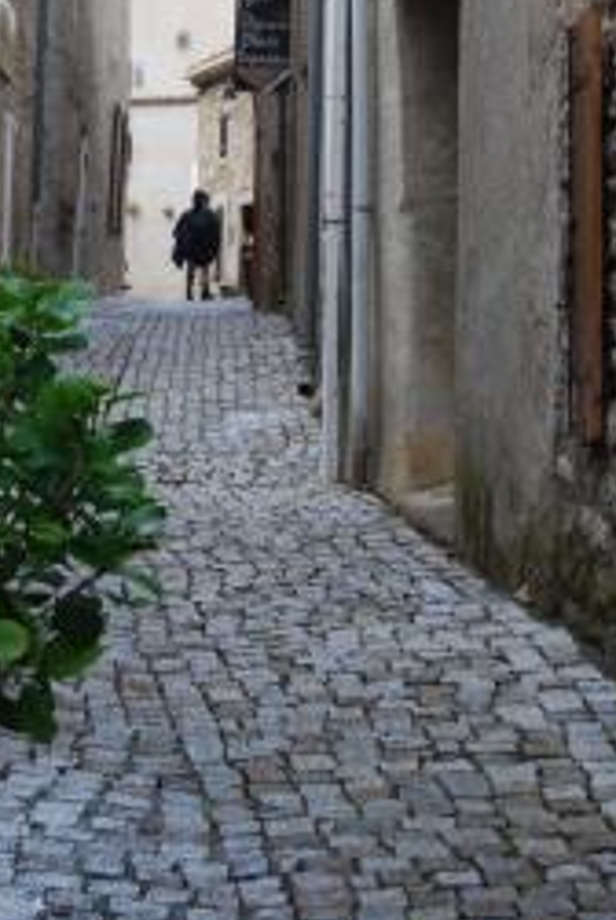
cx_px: 154
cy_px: 154
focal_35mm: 107
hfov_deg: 12.8
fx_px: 2739
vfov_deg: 18.9
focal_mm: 40
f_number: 5.6
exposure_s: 1/60
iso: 200
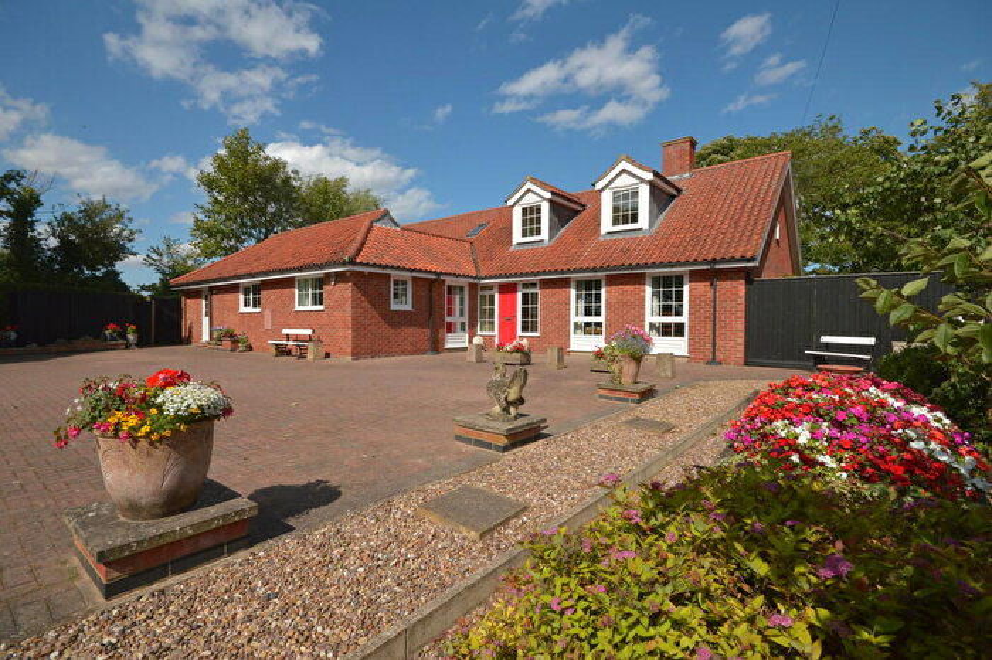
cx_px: 496
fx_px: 454
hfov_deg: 95.0
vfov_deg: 72.0
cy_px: 330
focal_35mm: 16
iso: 200
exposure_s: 1/400
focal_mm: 11
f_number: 10
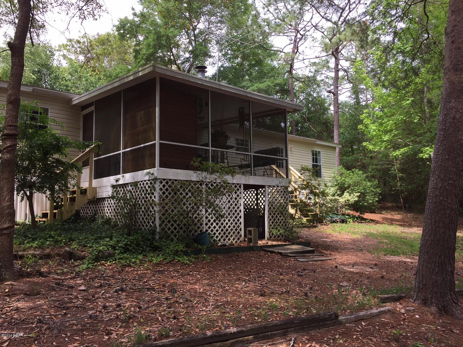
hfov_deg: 61.7
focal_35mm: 29
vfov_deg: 48.2
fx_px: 388
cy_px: 174
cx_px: 232
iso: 32
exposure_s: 1/399
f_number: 2.2
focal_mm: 4.15
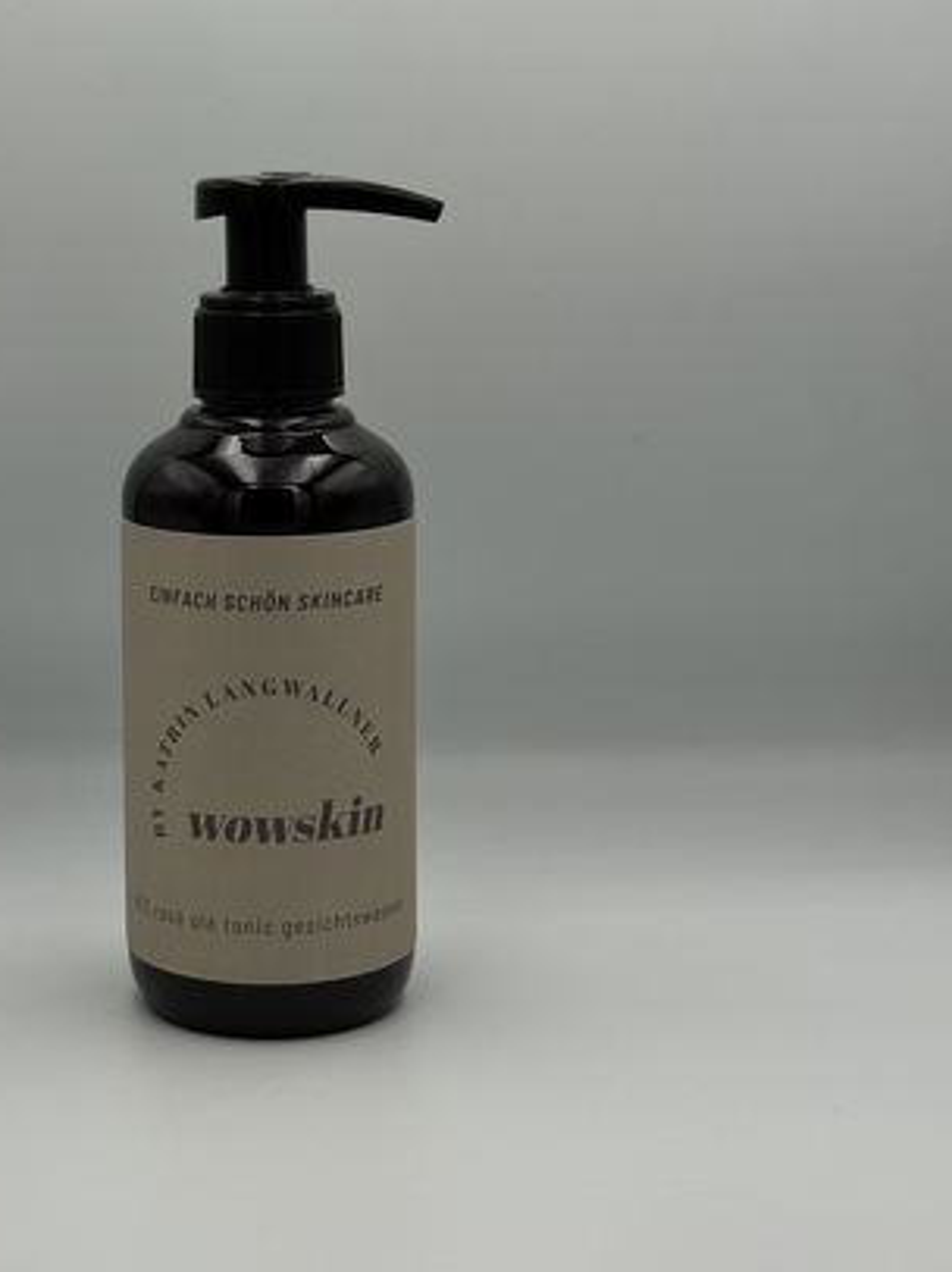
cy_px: 410
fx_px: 2606
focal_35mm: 71
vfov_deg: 27.2
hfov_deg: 20.6
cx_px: 260
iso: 64
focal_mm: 6.76
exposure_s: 1/1152
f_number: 1.78
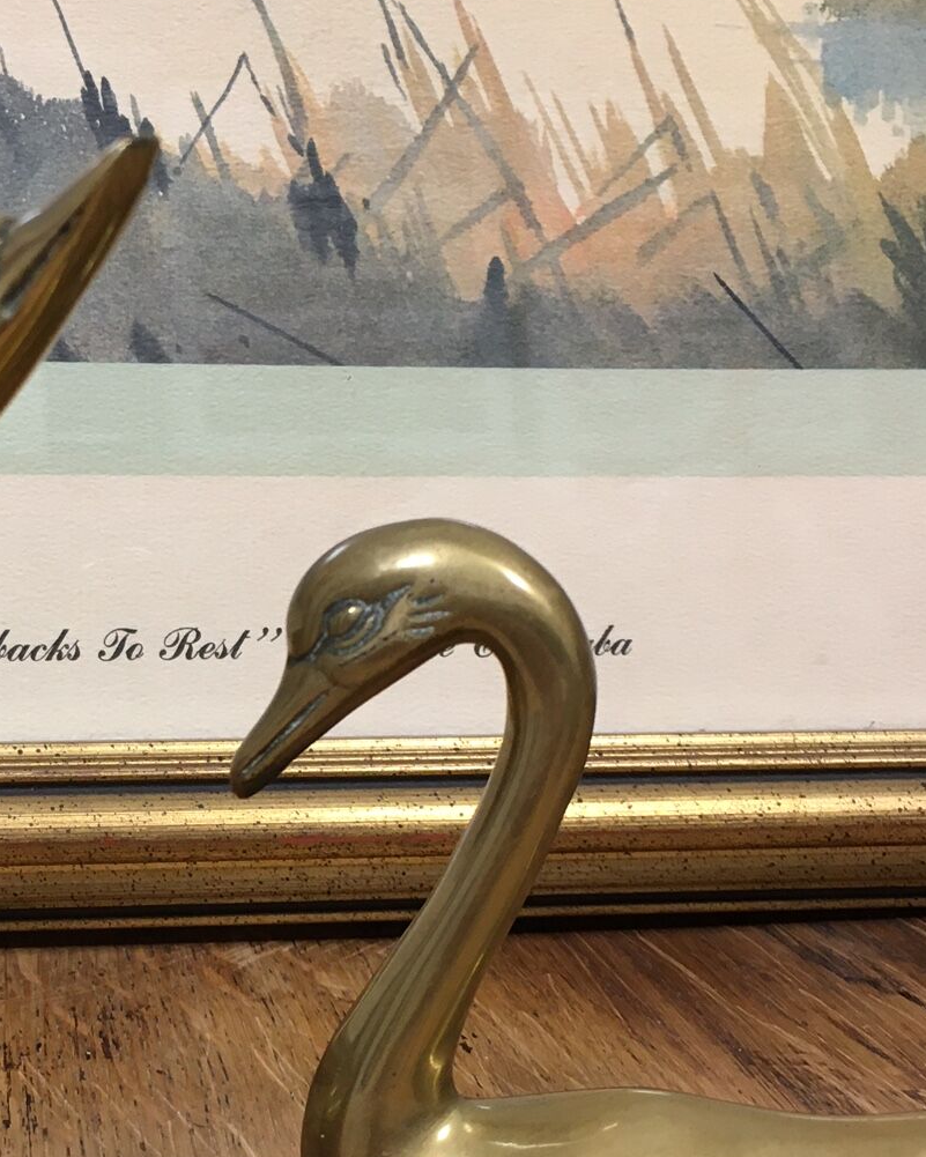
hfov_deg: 26.2
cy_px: 778
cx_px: 184
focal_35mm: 57
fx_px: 1952
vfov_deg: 32.7
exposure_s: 1/33
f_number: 2.2
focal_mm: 4.15
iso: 100
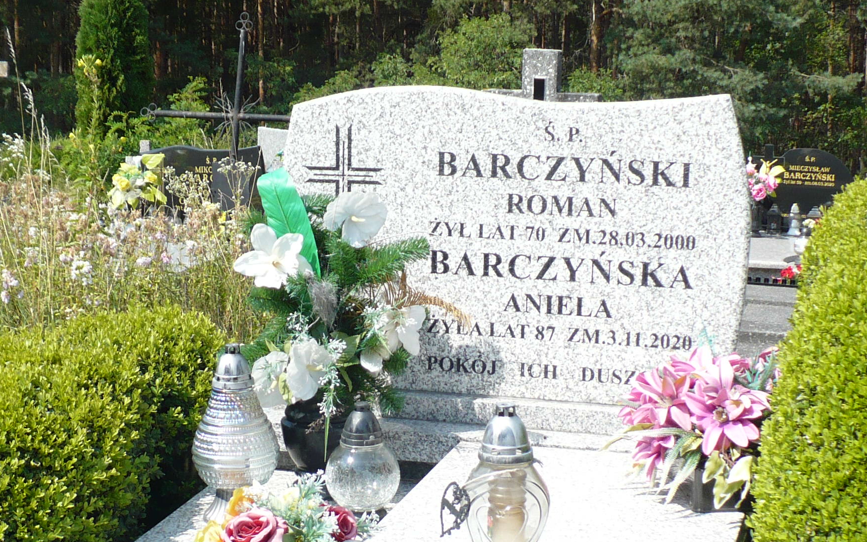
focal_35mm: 69
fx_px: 1630
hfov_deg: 29.8
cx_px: 451
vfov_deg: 18.4
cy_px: 543
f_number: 2.8
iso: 100
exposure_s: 1/800
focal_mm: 6.1
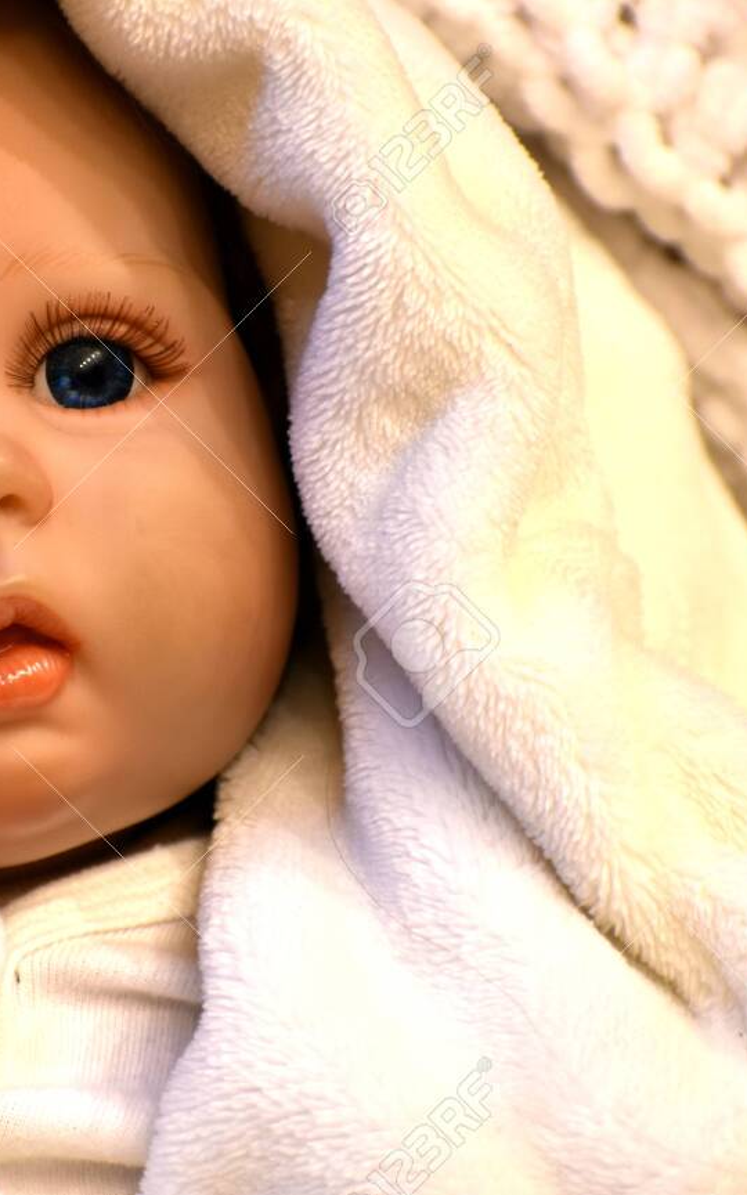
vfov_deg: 5.7
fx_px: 11987
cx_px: 160
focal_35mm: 368
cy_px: 598
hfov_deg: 3.6
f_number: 5
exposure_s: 1/4
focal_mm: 160
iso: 140
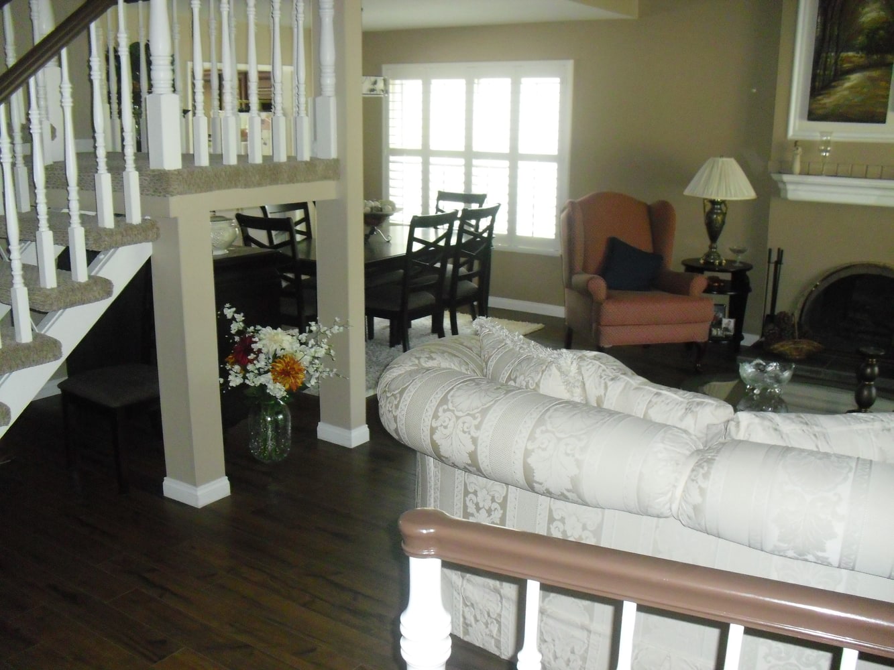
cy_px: 335
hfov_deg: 51.4
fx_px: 930
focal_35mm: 36
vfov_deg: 39.7
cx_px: 447
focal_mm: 6.3
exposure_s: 1/60
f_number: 3.1
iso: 400
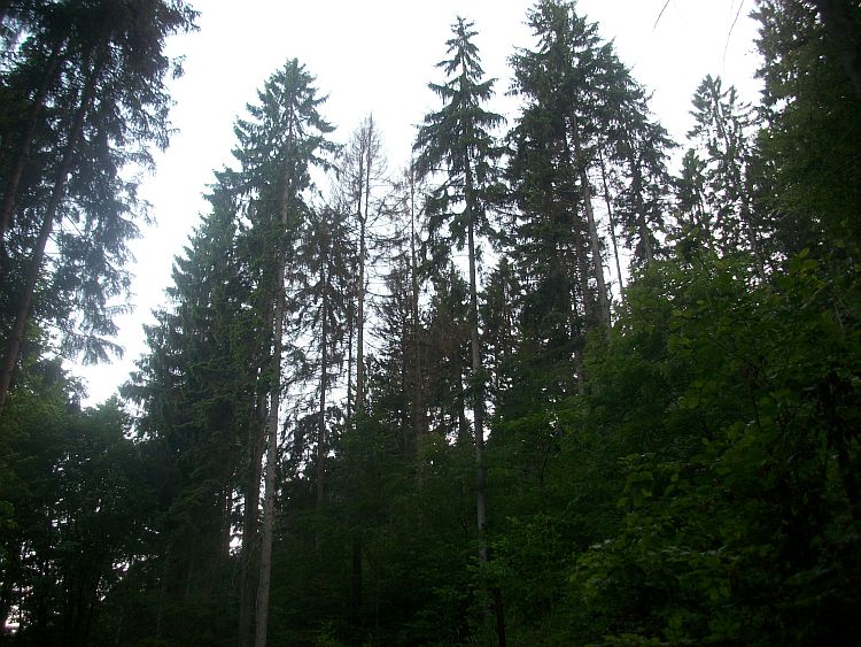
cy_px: 324
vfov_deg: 45.5
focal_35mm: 31
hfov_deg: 58.3
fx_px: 771
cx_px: 430
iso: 80
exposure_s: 1/71.5
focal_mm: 5.7
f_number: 2.9
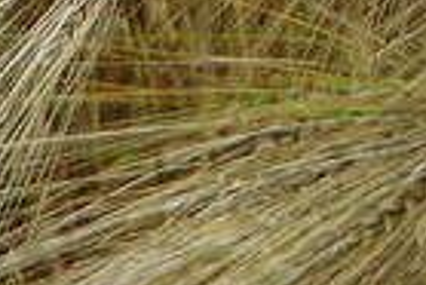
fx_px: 26830
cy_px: 300
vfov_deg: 0.6
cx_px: 322
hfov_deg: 0.9
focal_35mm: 2265
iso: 200
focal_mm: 350
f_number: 5
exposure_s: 1/2500
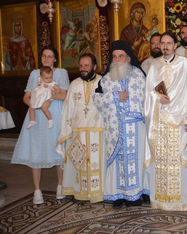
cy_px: 96
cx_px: 207
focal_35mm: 46
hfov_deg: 29.4
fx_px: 318
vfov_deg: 40.2
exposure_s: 1/60
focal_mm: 18
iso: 1000
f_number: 3.5
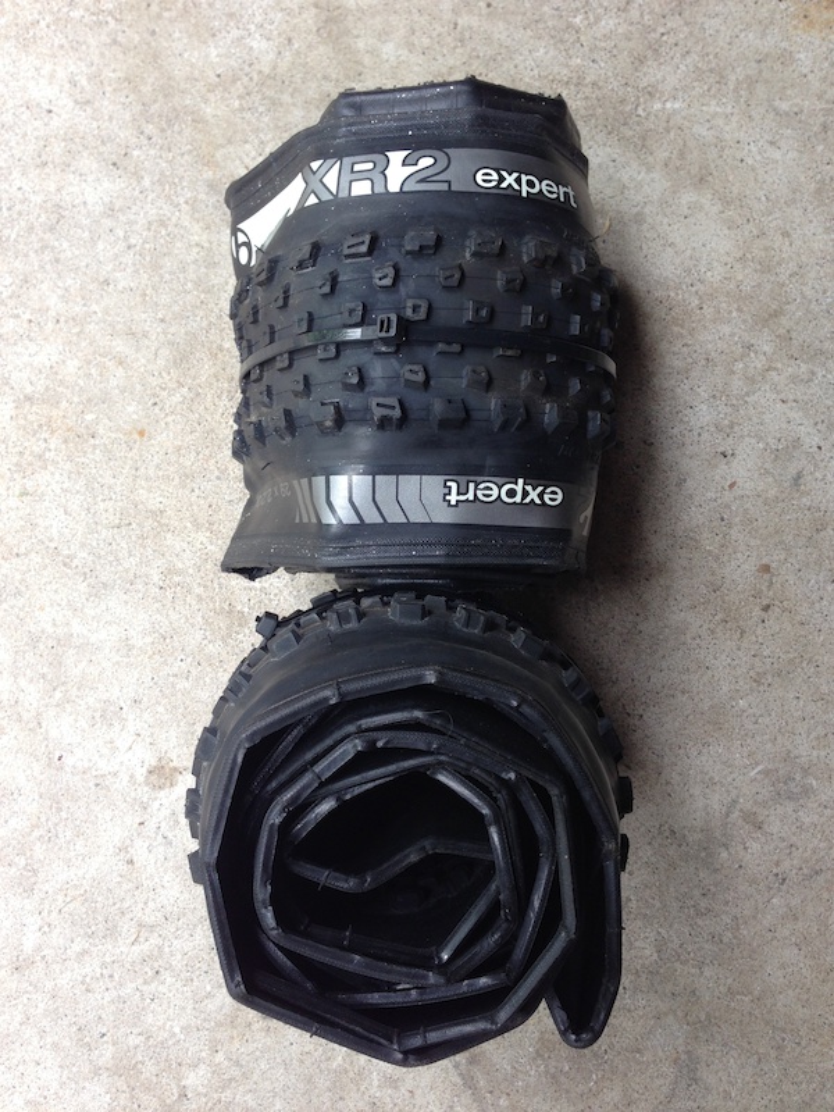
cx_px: 417
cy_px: 556
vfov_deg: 55.4
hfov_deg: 42.9
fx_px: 1060
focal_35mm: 33
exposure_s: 1/60
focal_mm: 4.12
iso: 50
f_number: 2.4
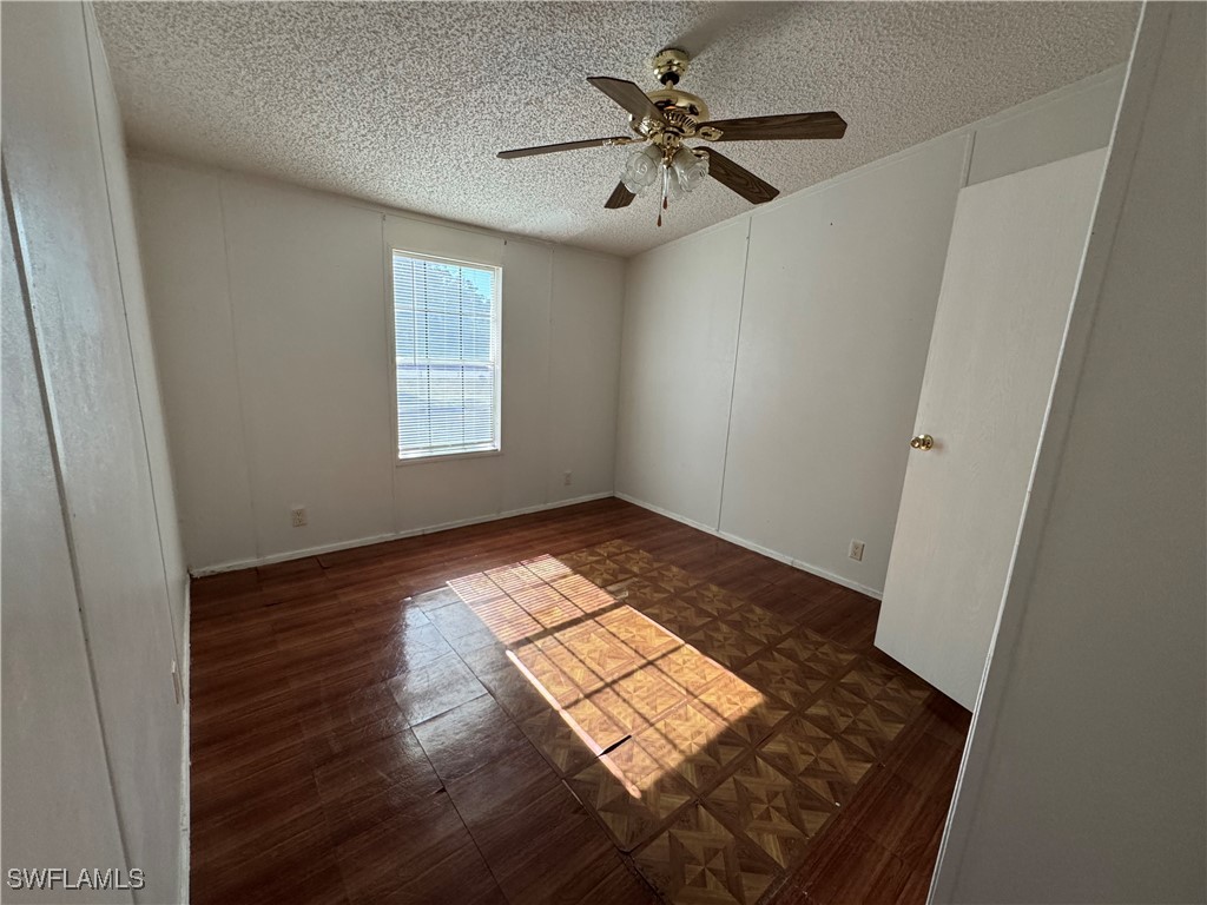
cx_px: 604
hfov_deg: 102.1
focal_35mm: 14
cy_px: 452
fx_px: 488
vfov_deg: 85.7
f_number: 2.2
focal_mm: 2.22
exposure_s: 1/120
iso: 320
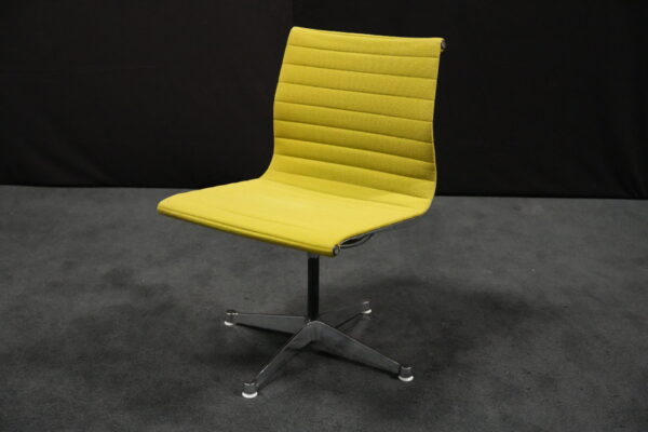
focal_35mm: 46
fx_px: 828
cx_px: 324
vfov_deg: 29.2
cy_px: 216
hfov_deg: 42.7
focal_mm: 46
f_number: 4
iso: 12800
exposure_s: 1/80
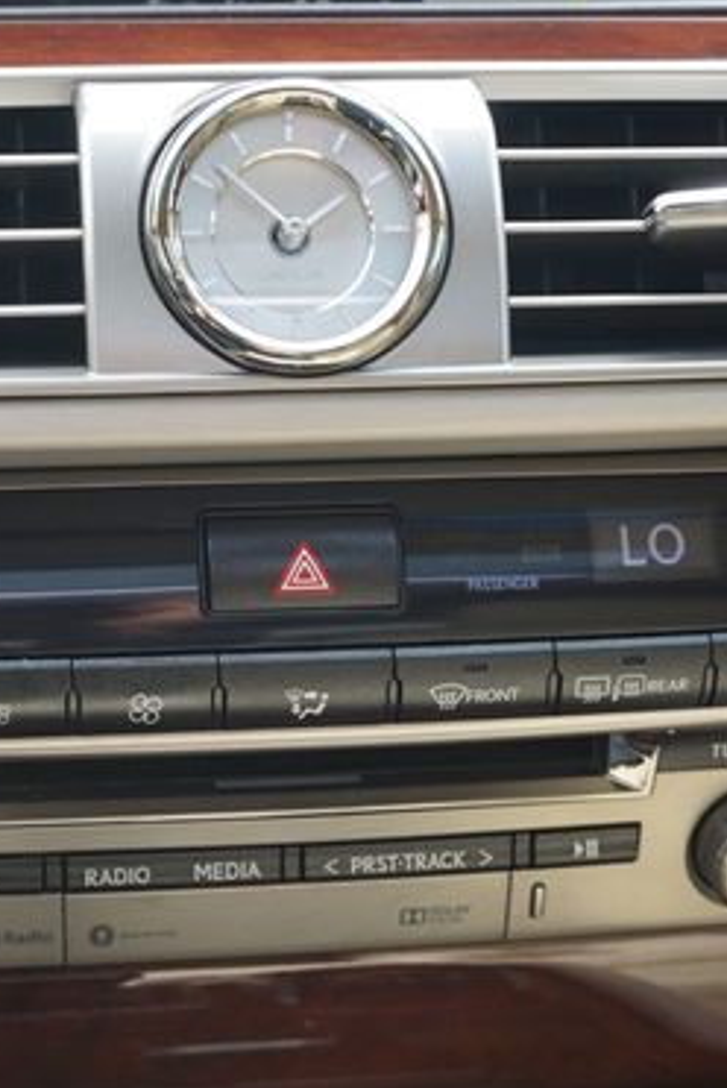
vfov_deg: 32.3
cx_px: 235
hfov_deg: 21.9
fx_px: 1874
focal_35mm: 62
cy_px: 601
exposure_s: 1/60
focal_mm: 24
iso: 100
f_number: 4.5
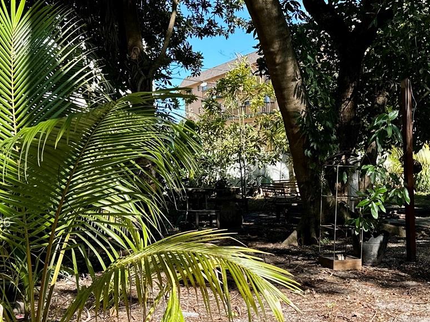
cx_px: 284
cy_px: 224
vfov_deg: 28.8
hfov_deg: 37.8
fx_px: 621
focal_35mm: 50
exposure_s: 1/1339
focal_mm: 6.86
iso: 80
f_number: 1.78
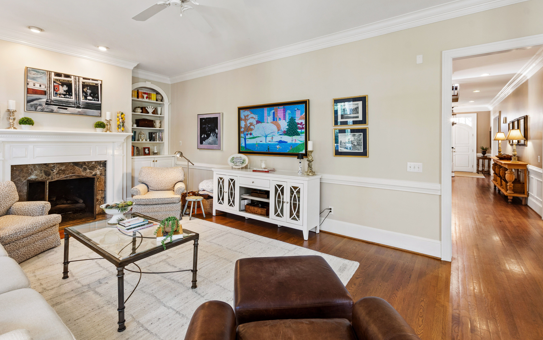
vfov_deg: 71.0
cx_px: 273
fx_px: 237
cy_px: 151
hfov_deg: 97.8
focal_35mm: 16
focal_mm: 10
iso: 100
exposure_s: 1.3
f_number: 8
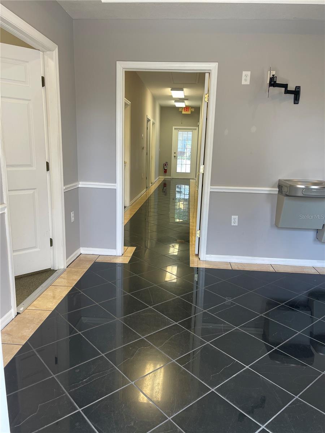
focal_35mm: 26
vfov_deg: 67.3
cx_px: 162
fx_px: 325
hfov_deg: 53.1
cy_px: 216
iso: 80
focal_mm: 5.1
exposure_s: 1/120
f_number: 1.6
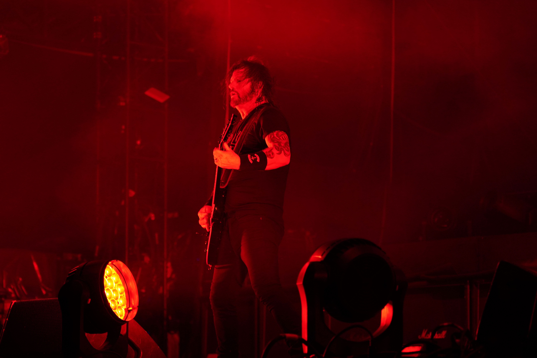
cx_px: 268
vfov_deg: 13.0
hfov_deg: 19.5
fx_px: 1566
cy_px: 179
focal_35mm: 105
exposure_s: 1/125
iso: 2000
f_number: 4
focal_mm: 105
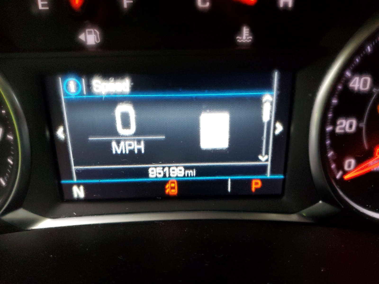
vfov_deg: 53.1
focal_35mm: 26
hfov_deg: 67.3
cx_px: 190
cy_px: 142
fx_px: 285
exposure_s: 1/60.2
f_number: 1.5
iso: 250
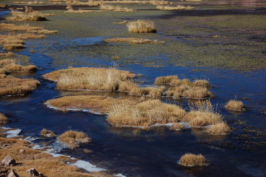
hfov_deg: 27.0
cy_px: 88
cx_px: 133
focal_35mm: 75
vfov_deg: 18.2
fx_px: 554
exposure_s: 1/1600
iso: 200
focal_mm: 50
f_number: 5
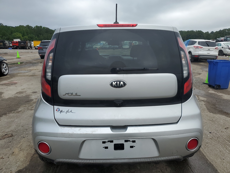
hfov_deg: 67.3
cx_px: 115
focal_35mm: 26
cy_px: 86
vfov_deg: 53.1
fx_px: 173
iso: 50
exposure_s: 1/3333
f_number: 1.5
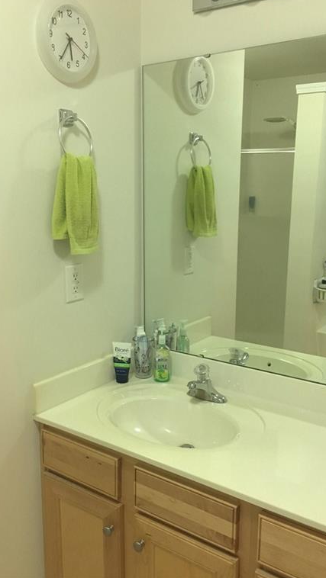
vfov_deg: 61.0
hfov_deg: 36.7
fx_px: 491
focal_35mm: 32
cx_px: 176
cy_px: 287
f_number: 2.2
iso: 125
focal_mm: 4.15
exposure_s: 1/30
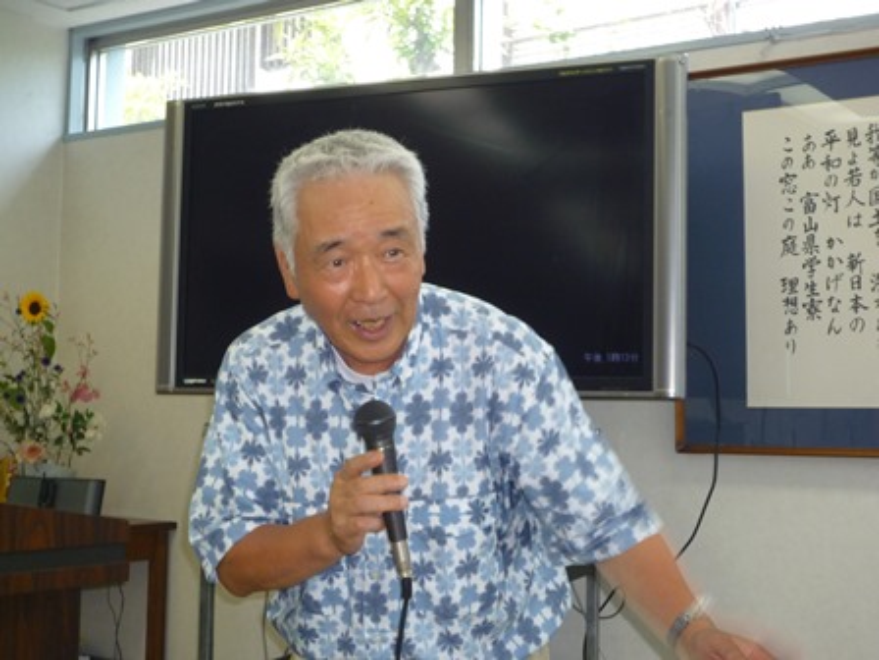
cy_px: 330
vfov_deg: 24.8
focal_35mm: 59
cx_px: 440
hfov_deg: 32.7
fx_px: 1498
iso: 200
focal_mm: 10.4
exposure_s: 1/40
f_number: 4.7
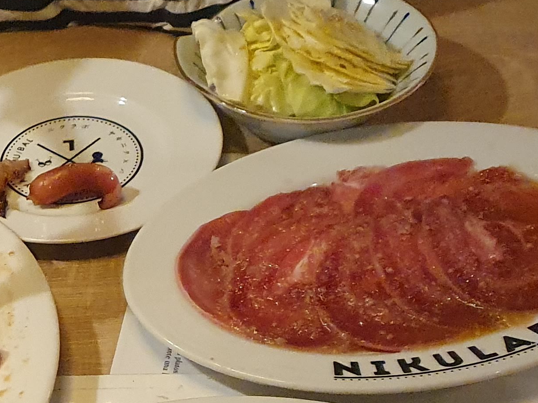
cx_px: -236
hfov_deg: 20.1
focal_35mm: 86
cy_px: 443
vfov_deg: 16.6
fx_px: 1336
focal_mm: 4.32
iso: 640
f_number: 2.4
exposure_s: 1/60
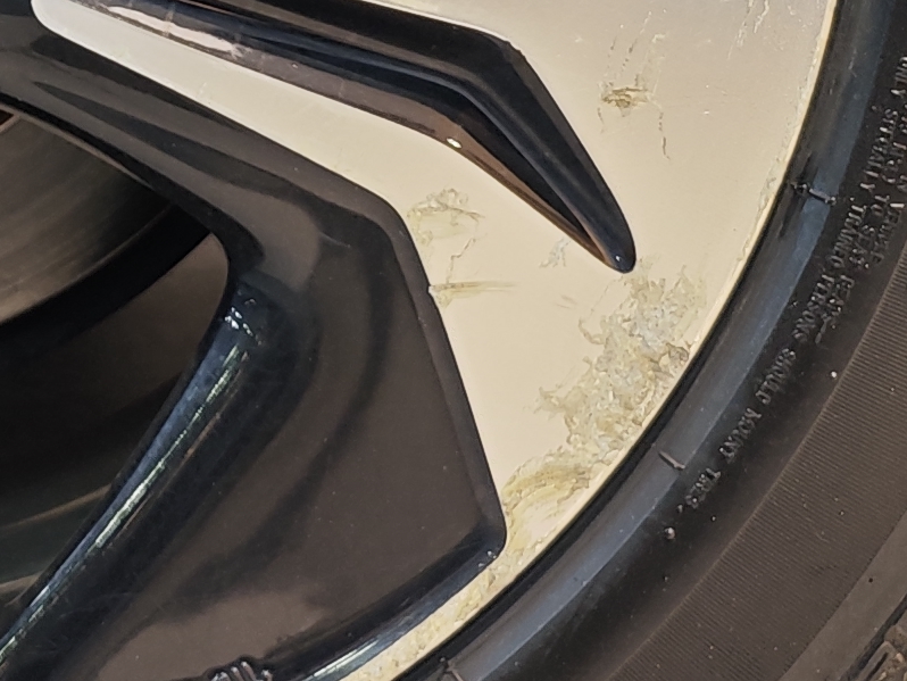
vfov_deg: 12.1
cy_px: -246
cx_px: -284
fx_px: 3093
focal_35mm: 118
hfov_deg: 15.8
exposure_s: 1/50
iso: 160
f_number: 1.9
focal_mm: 8.7
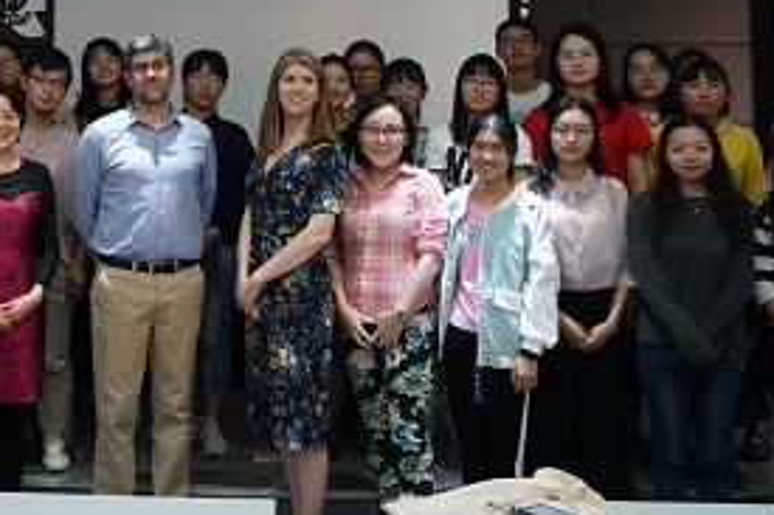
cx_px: 163
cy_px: 31
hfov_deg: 33.6
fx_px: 1246
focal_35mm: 58
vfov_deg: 22.7
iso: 5000
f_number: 4
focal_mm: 29
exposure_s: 1/160
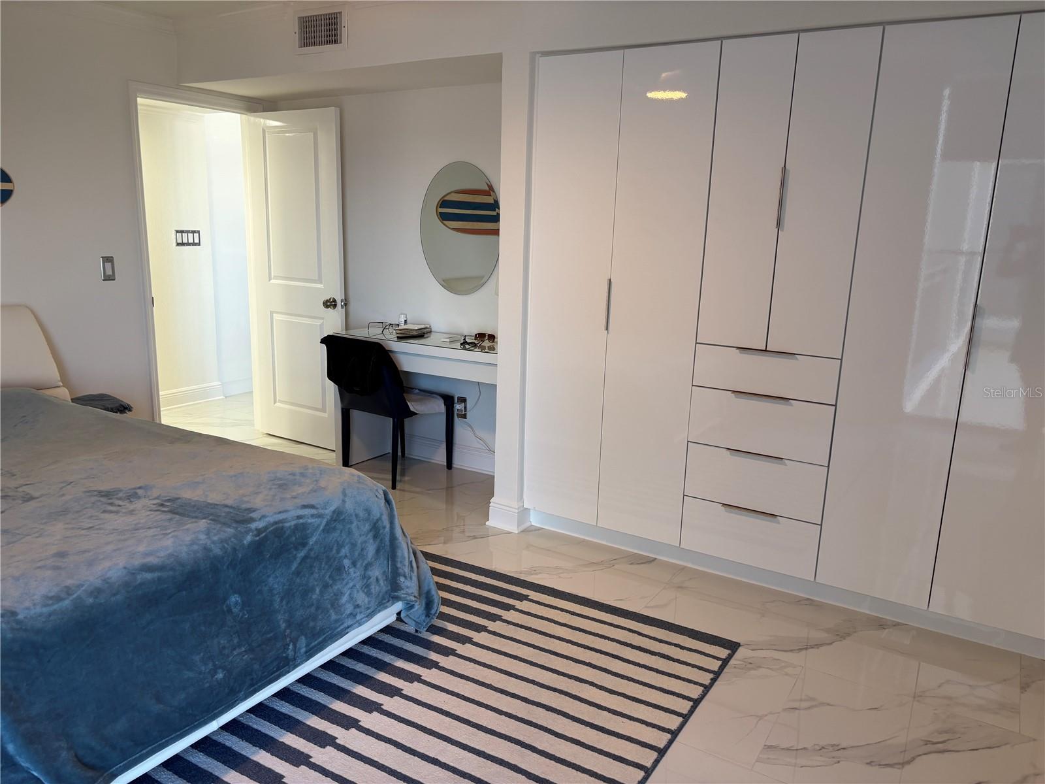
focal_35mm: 26
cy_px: 392
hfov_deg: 67.3
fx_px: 785
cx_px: 522
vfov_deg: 53.1
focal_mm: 5.96
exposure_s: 1/60
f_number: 1.6
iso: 80
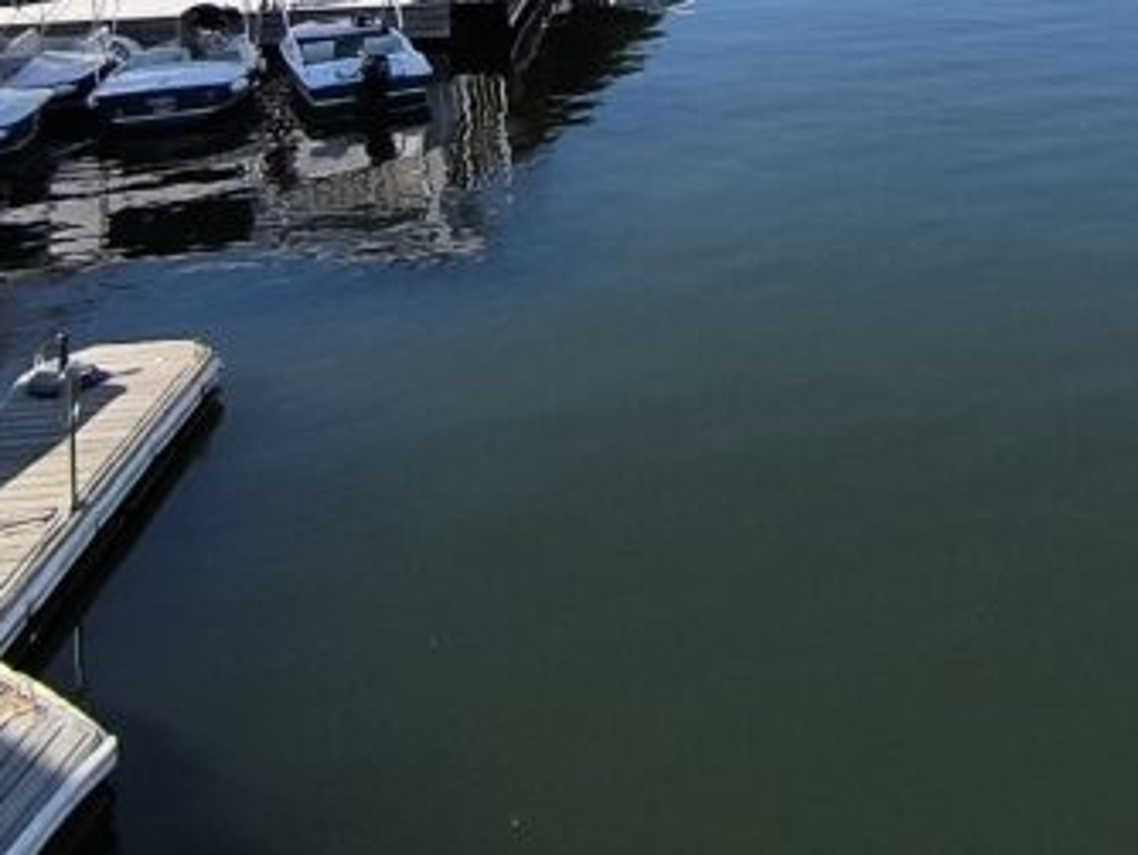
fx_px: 1612
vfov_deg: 24.8
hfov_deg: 36.2
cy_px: -327
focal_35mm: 49
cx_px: 1053
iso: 50
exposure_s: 1/2584
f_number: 2.2
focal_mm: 1.65
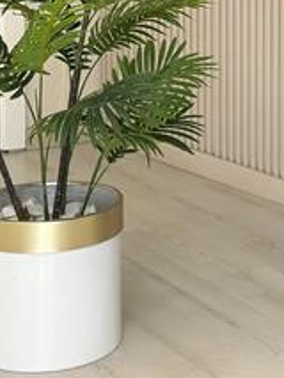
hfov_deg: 12.1
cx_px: 339
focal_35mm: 120
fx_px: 1311
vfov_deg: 15.8
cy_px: -70
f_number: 1.78
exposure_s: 1/358
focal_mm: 6.86
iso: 80
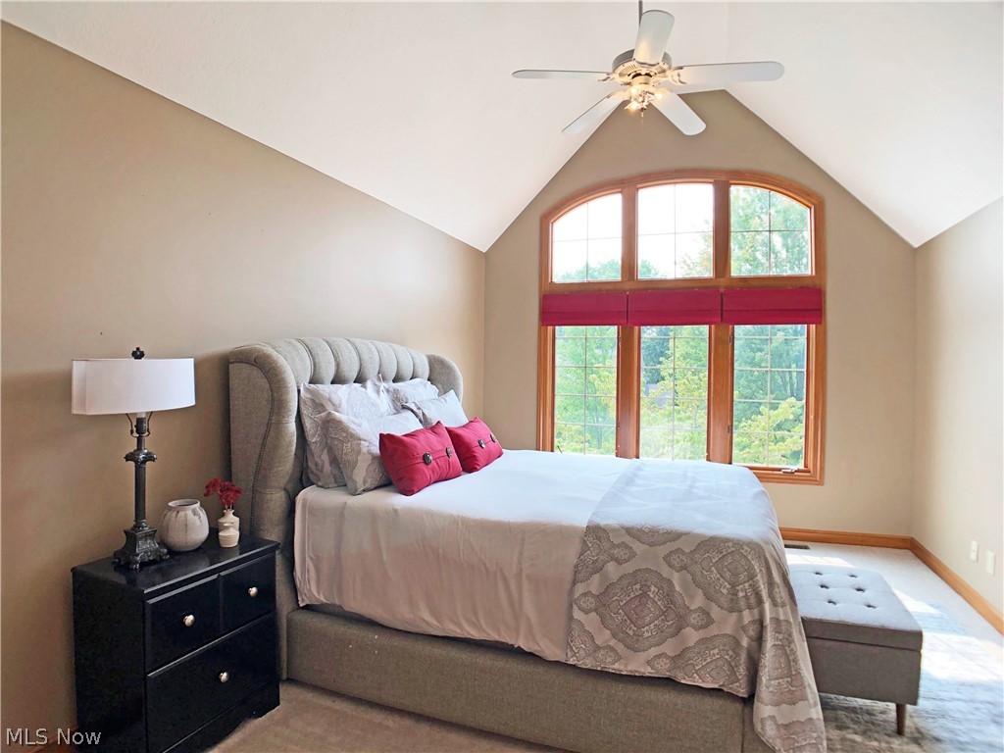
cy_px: 376
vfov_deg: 49.7
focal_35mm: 28
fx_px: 812
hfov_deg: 63.4
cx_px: 502
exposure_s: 1/120
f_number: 1.8
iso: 32
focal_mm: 4
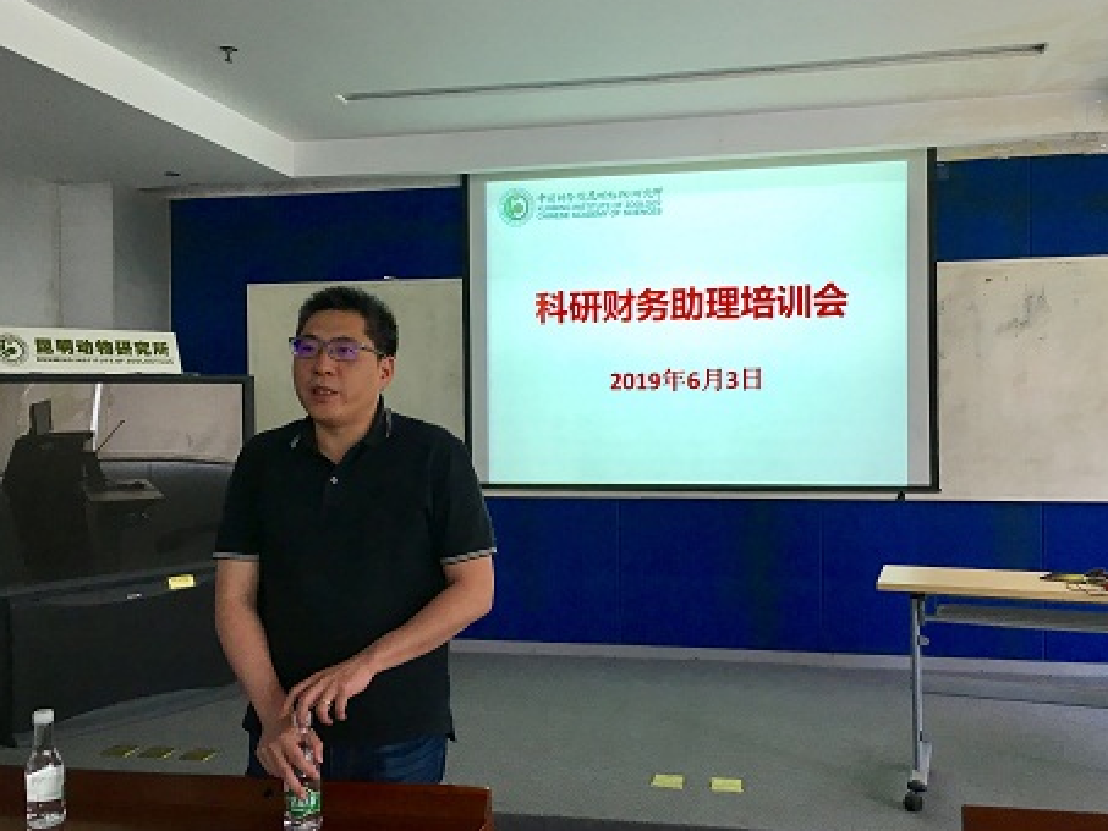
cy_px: 402
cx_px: 587
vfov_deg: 44.2
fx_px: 1025
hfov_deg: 56.8
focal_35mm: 32
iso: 32
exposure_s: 1/33
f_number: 2.2
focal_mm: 4.15
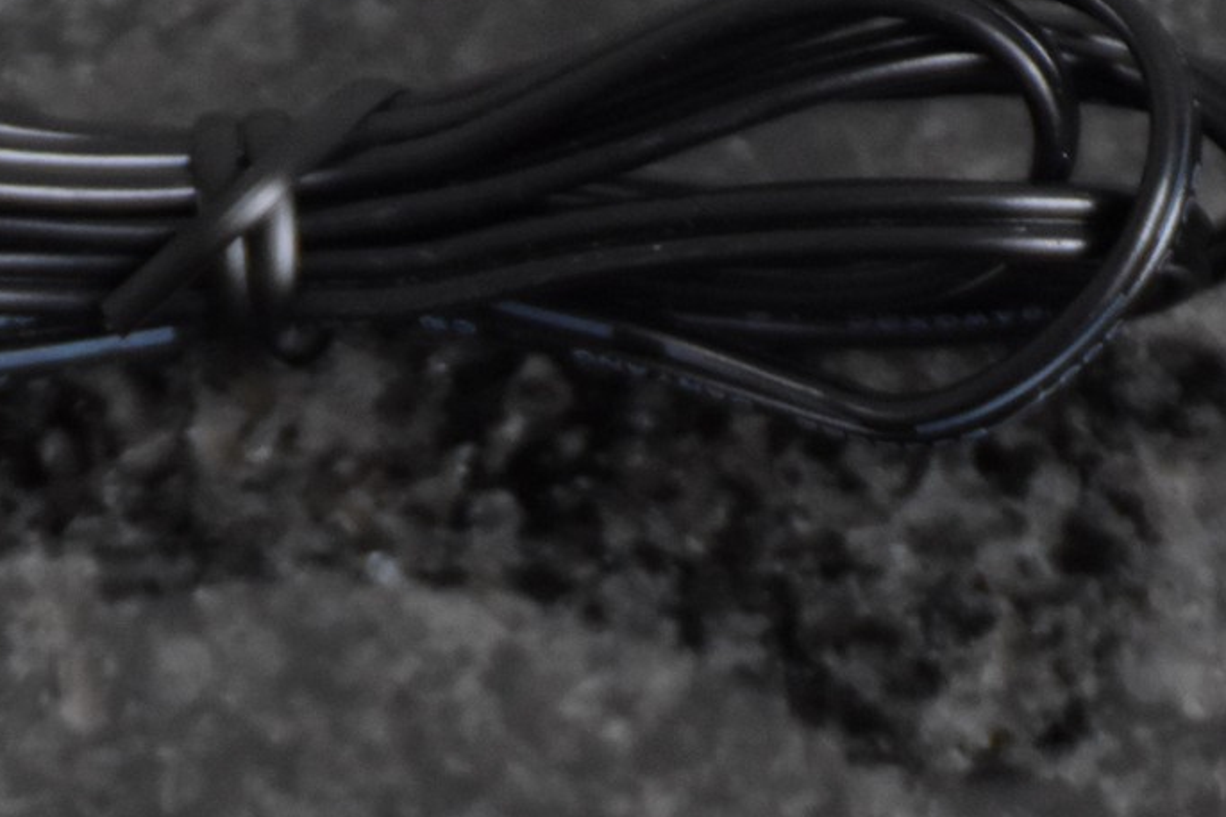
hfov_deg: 3.4
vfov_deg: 2.3
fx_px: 20631
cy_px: 1099
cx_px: 331
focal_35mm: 606
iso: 1100
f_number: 5.6
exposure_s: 1/60
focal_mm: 122
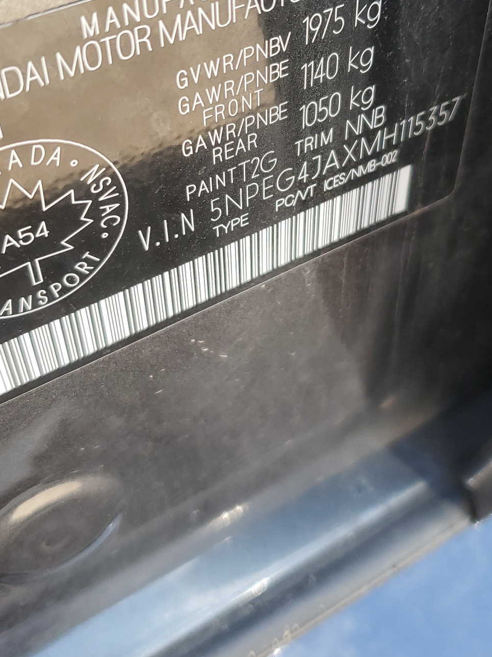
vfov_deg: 43.5
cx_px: 221
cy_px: 241
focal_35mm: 43
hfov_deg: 33.6
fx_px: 815
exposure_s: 1/120
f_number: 1.5
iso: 54
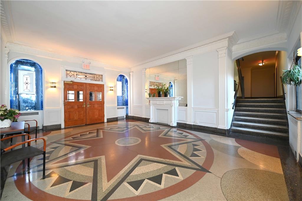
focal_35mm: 14
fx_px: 117
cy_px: 100
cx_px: 151
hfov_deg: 104.3
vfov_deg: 81.1
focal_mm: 14
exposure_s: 1/60
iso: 1000
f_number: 4
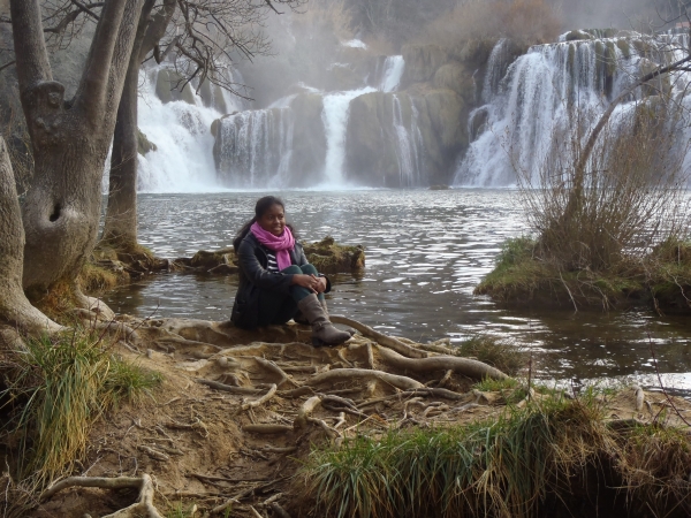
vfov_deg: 29.7
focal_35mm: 49
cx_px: 346
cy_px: 259
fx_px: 978
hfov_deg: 38.9
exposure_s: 1/80
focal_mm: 8.8
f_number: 4.9
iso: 100
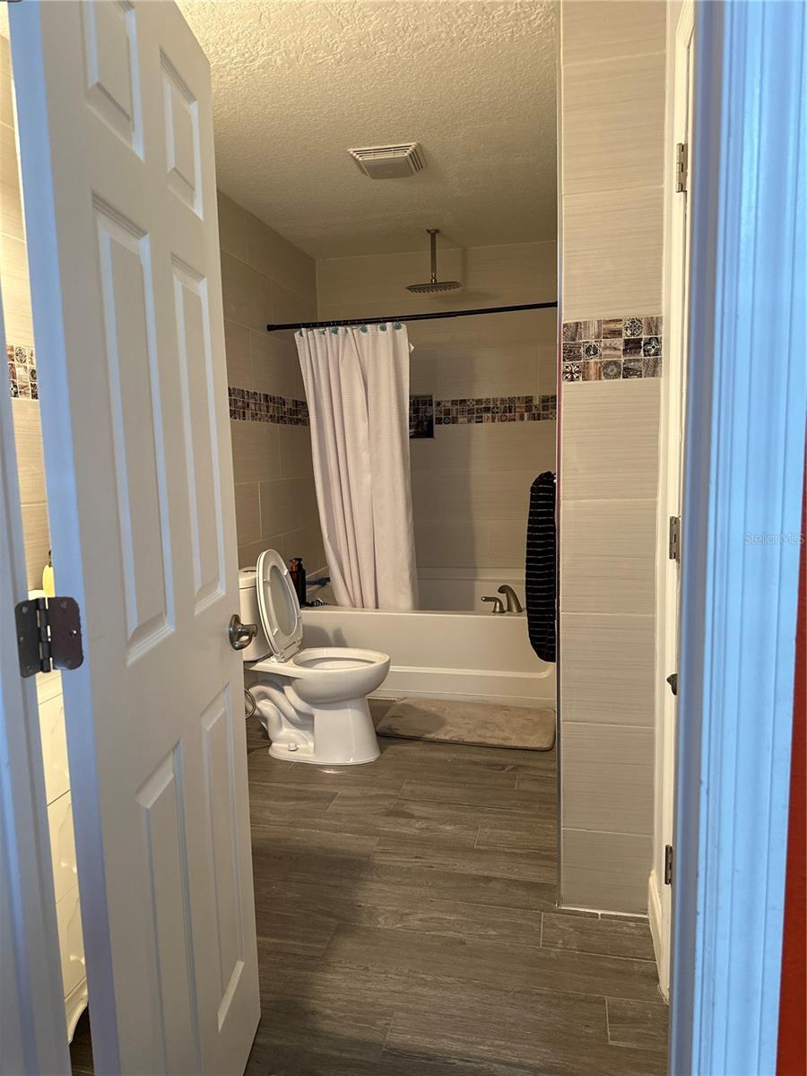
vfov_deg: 71.6
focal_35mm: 24
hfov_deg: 56.8
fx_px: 746
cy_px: 538
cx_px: 404
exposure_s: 1/60
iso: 320
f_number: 1.78
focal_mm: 6.86
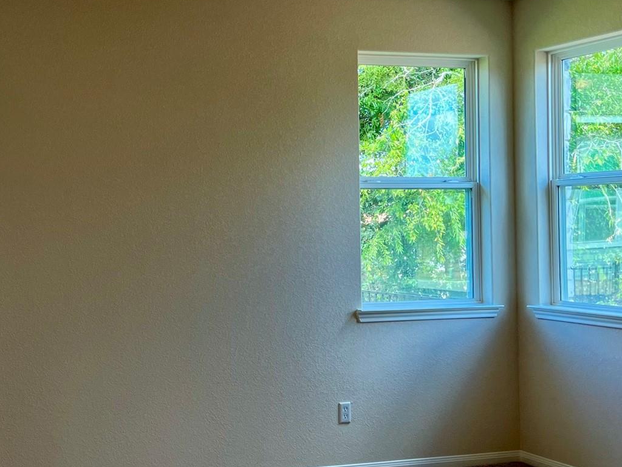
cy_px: 215
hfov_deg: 34.8
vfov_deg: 28.0
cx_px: 63
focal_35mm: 52
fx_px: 934
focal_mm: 5.1
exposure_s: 1/124
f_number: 1.6
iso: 64
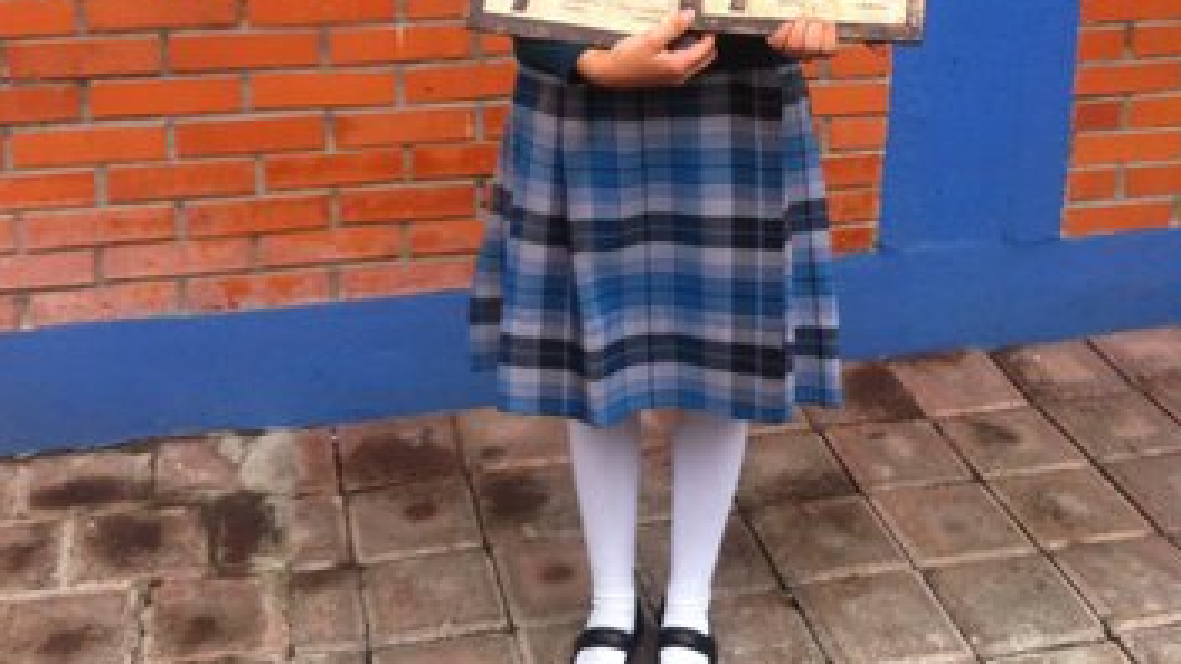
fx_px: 1628
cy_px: 114
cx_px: 589
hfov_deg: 39.9
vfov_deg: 22.7
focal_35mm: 52
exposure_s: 1/184
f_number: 2.8
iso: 80
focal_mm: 3.85
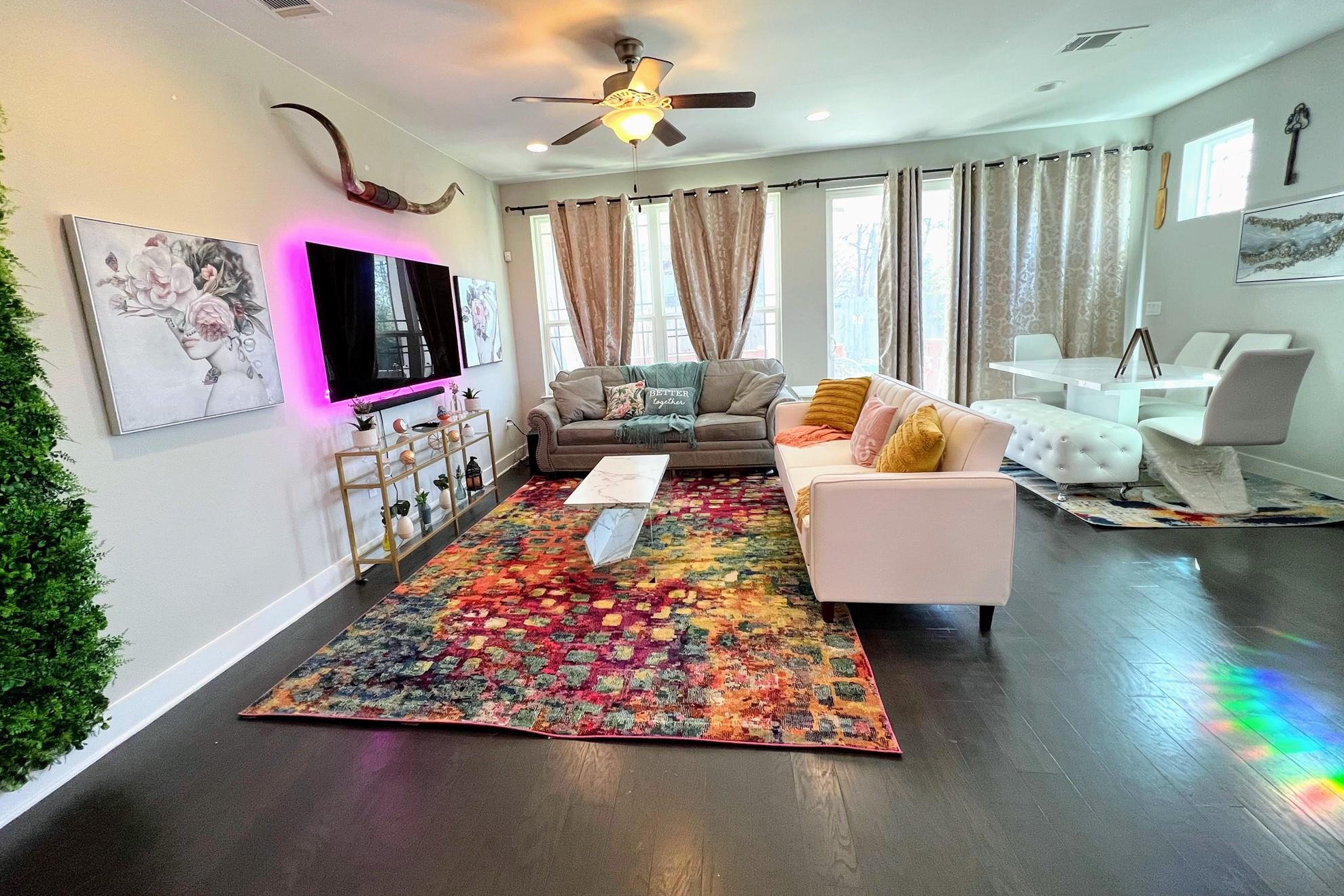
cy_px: 421
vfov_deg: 81.1
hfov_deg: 104.2
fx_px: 523
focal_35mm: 14
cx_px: 652
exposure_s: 1/100
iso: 200
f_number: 1.8
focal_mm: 1.57
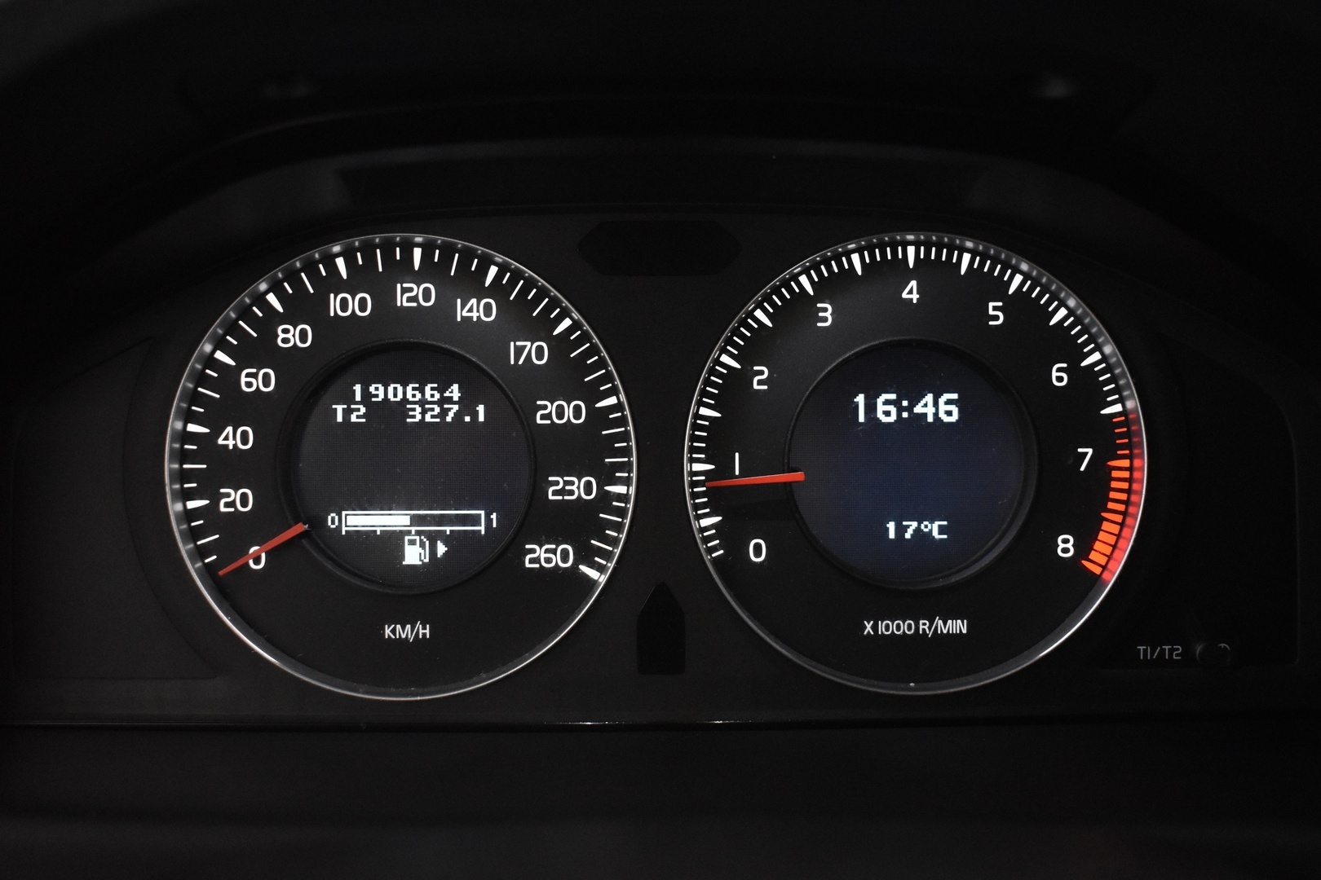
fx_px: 1541
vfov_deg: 31.9
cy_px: 440
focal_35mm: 42
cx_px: 660
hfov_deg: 46.4
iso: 3200
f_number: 4.2
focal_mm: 28
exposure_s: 1/50
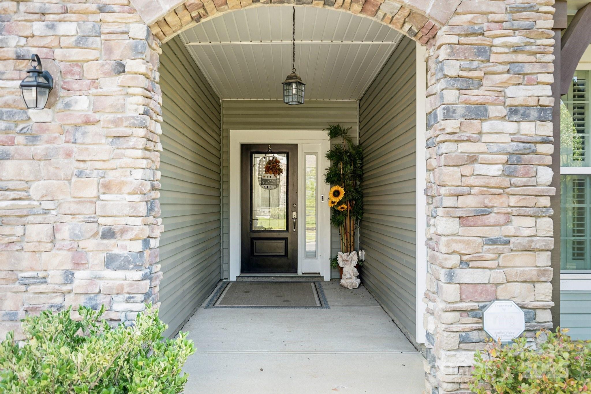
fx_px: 558
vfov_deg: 38.9
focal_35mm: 34
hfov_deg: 55.8
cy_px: 197
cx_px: 296
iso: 100
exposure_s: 1/60
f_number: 4
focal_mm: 34
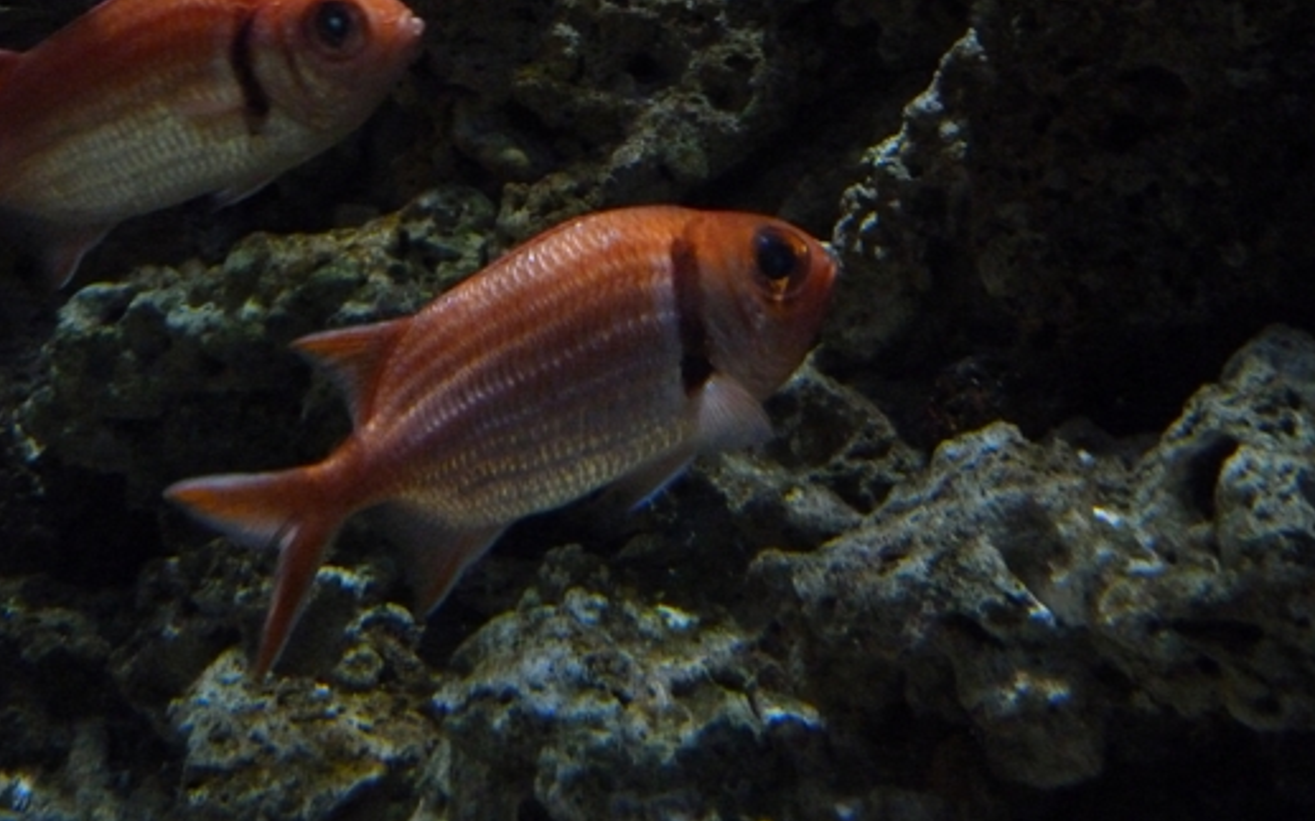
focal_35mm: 64
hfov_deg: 32.0
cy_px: 356
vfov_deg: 20.3
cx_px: 656
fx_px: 2293
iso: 800
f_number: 3.6
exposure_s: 1/40
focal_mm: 10.8
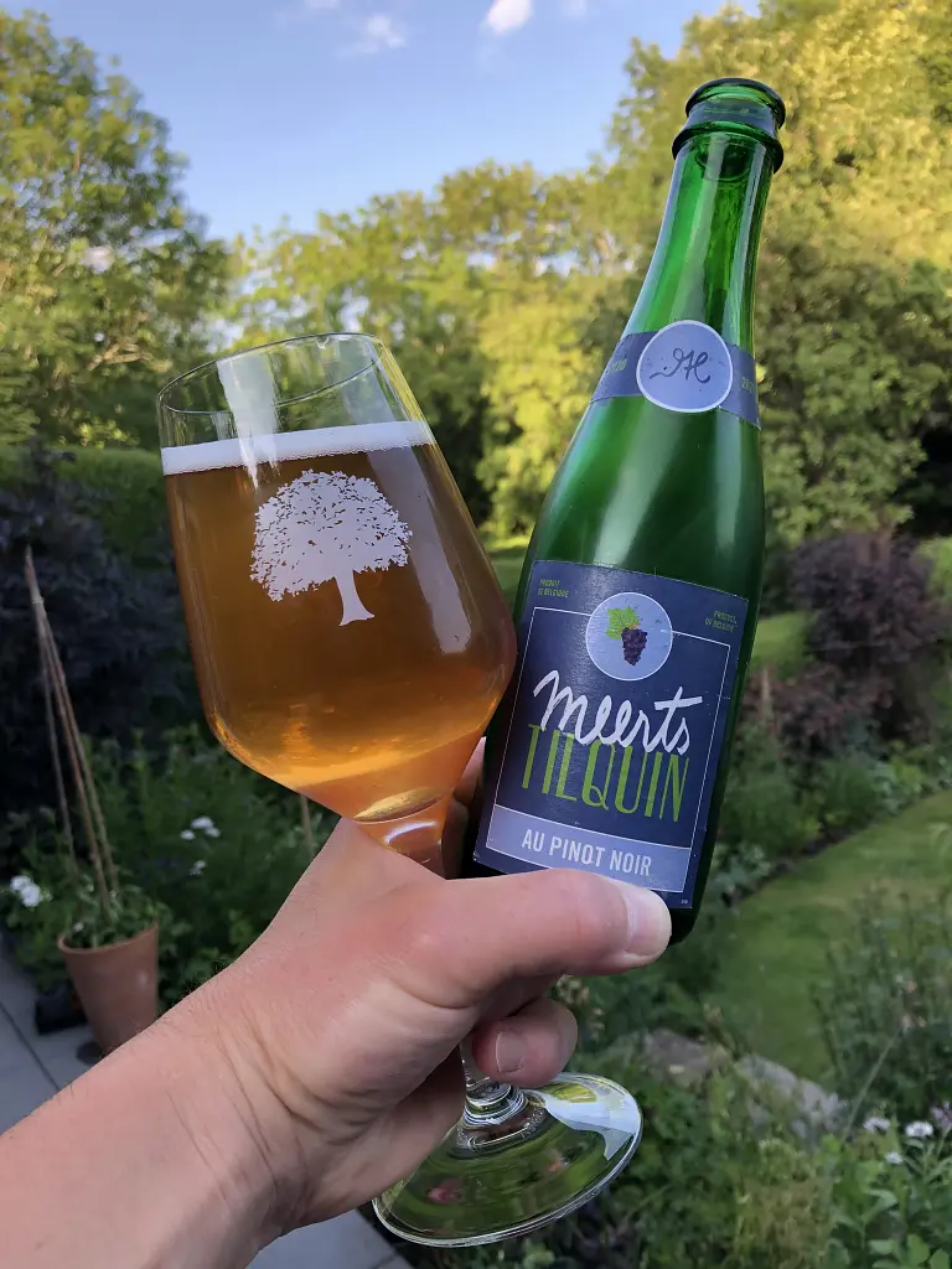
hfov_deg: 49.7
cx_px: 476
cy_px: 634
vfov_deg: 63.4
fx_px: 1027
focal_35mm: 28
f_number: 1.8
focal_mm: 3.99
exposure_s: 1/154
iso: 20
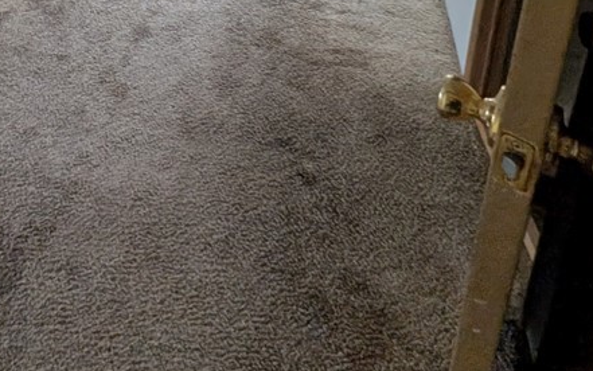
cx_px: 93
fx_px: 517
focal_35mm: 32
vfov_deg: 29.5
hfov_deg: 54.2
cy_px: -141
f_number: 2.2
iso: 112
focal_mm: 1.54
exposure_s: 1/24
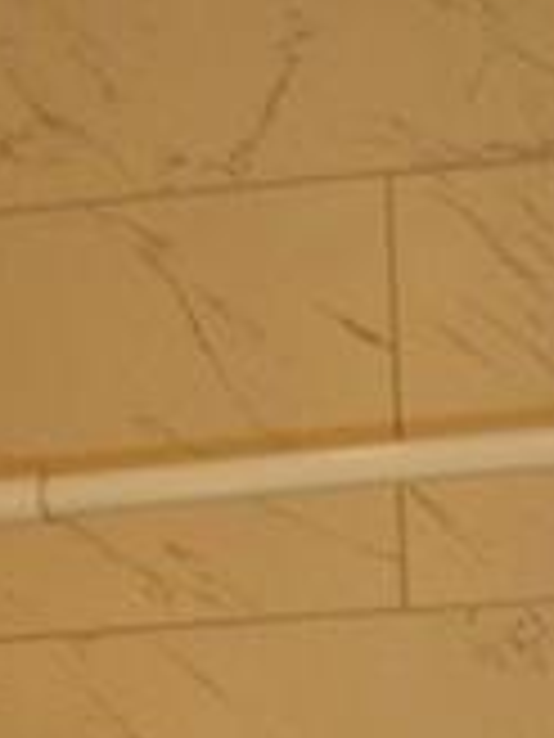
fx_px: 3500
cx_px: 266
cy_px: 1508
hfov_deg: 9.1
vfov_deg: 10.9
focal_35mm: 164
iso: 200
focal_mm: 5.9
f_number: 3.8
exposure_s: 1/54.8
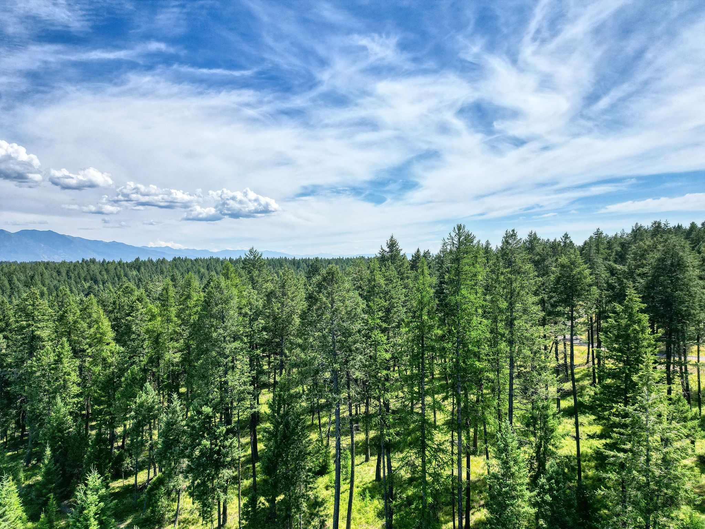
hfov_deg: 71.6
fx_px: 489
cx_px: 352
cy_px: 264
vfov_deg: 56.8
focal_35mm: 24
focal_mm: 6.72
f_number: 1.7
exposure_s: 1/6000
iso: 100
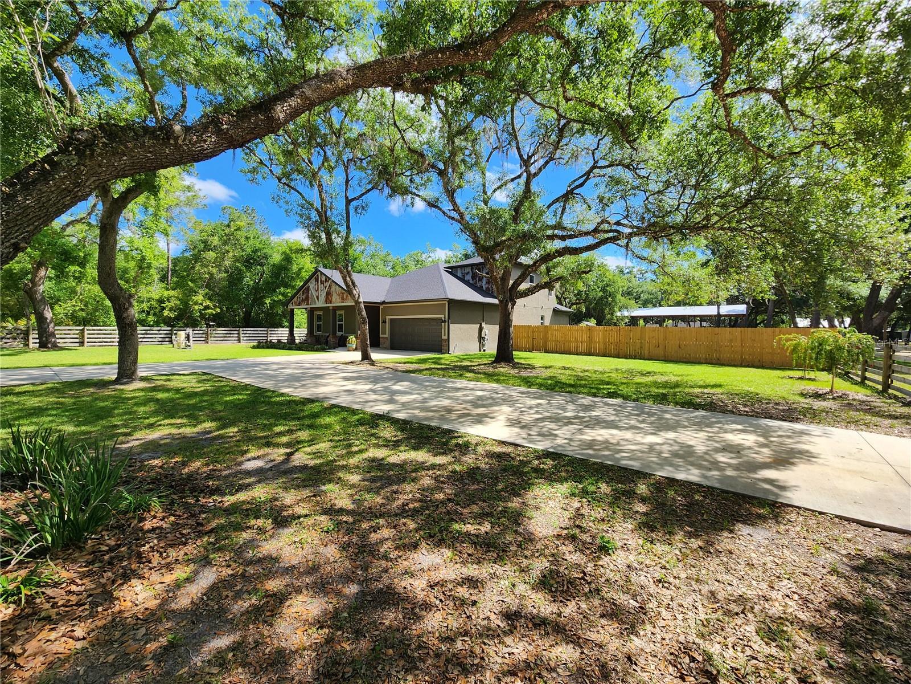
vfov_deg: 89.9
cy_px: 342
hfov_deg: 106.2
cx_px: 456
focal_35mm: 13
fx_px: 342
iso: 50
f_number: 2.2
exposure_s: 1/929
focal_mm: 2.2
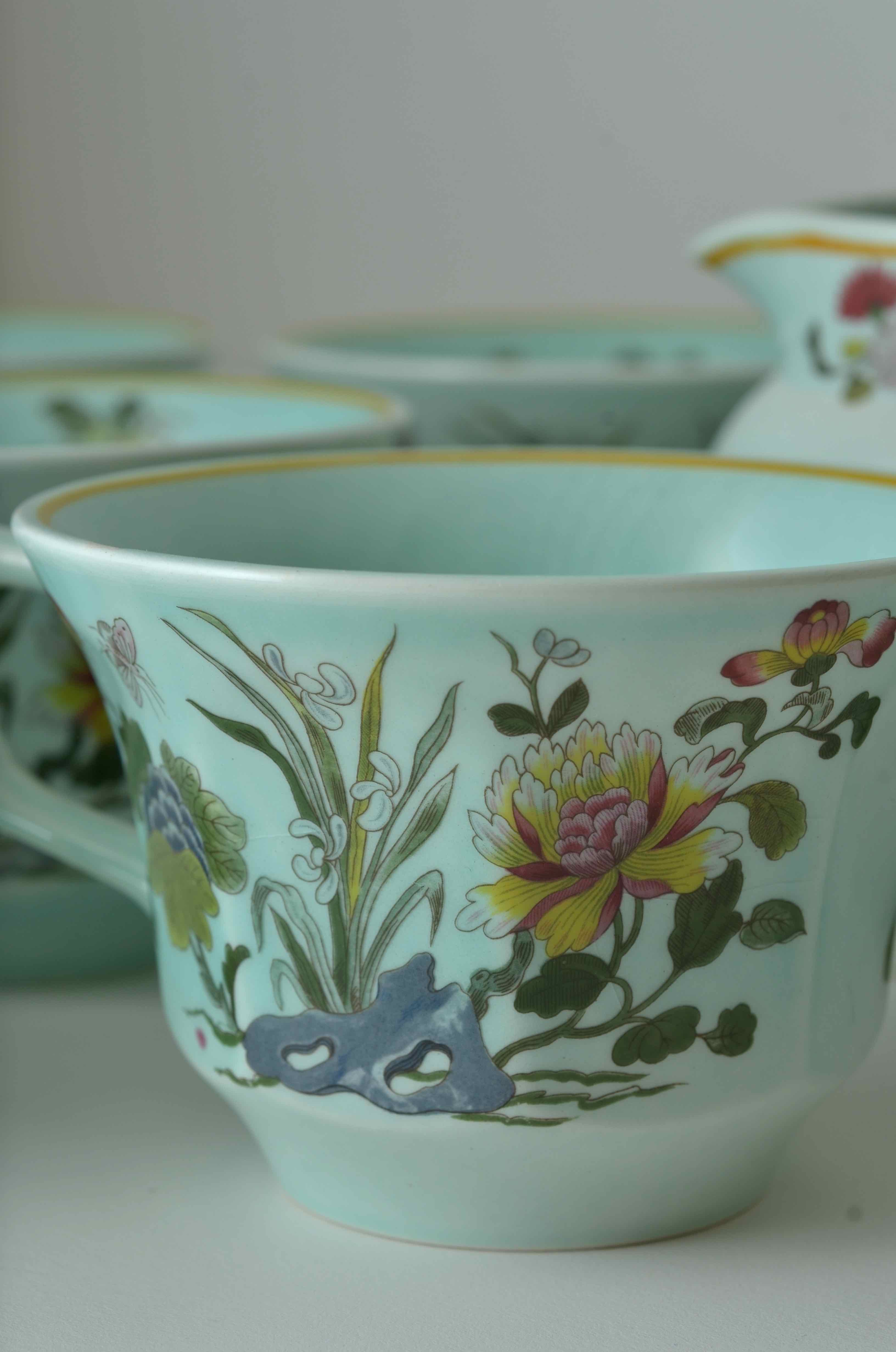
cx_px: 448
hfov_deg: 16.5
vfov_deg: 24.7
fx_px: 3094
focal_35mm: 82
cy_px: 676
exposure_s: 1/320
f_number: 8
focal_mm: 55
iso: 100
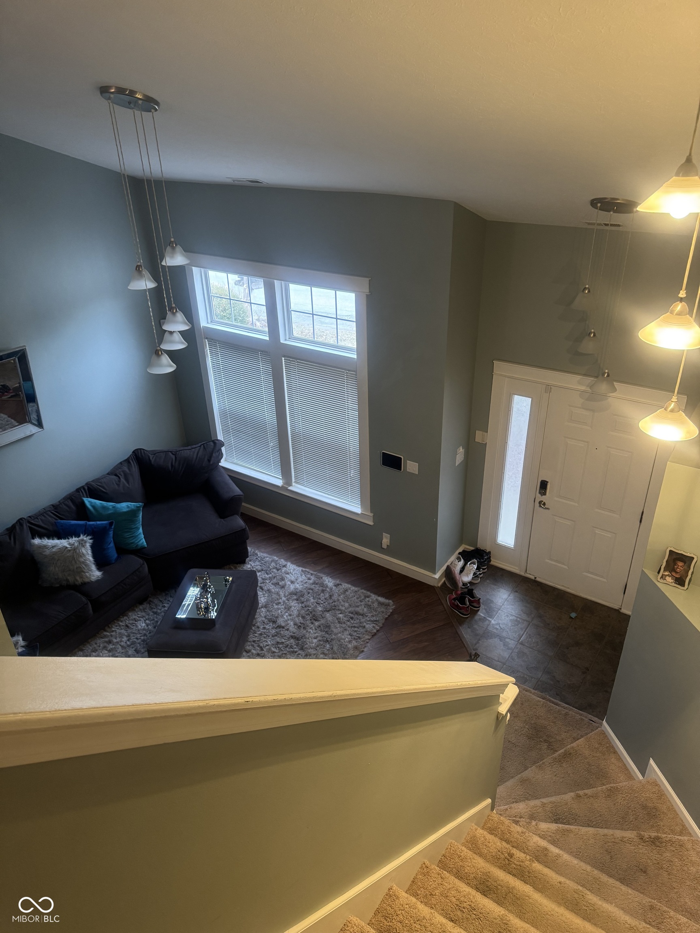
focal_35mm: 24
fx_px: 647
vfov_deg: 71.6
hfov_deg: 56.8
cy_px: 466
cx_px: 350
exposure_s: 1/60
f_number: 1.78
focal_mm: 6.76
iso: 320
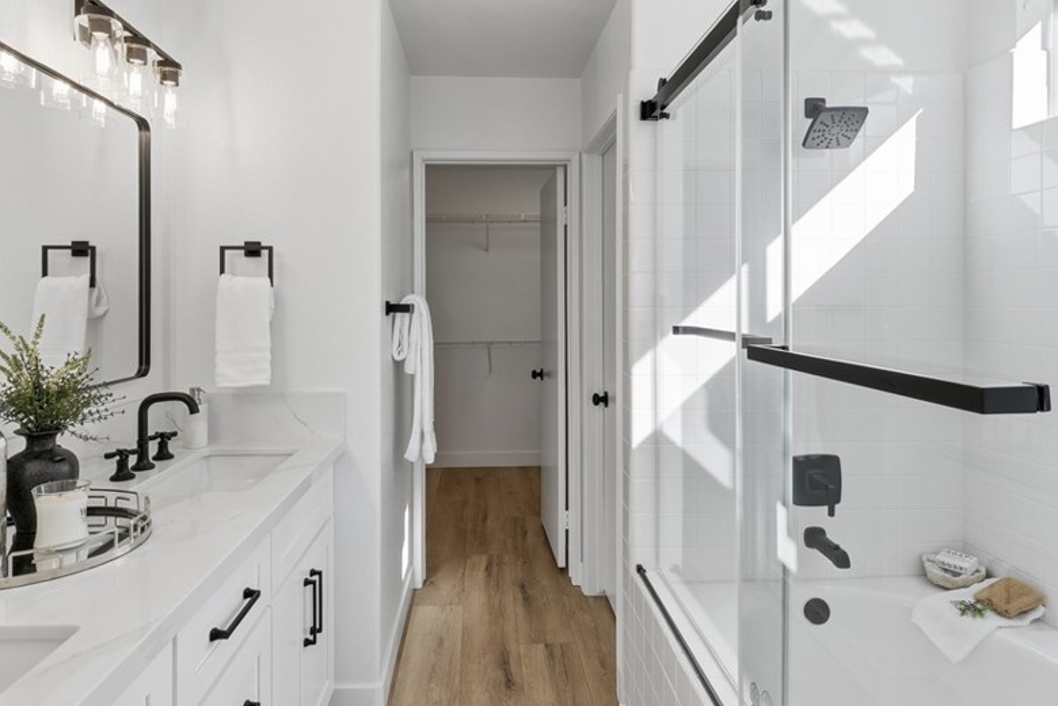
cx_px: 498
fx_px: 617
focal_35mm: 21
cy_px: 282
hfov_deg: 81.1
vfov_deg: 59.1
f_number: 8
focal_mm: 16
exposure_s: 1/640
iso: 100
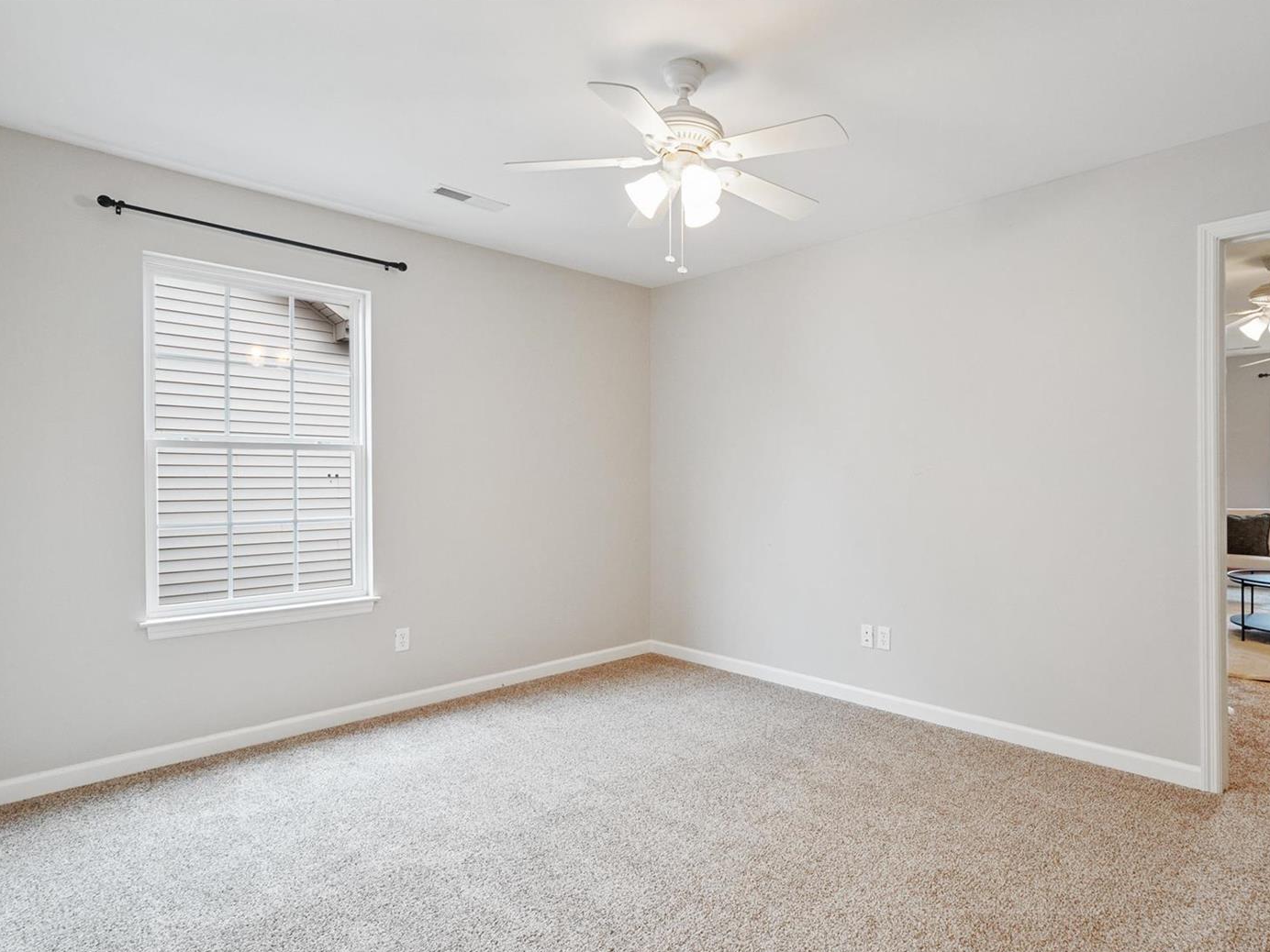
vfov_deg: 66.0
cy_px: 482
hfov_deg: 81.5
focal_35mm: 20
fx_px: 734
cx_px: 701
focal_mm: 9
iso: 400
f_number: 8
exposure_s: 1/4
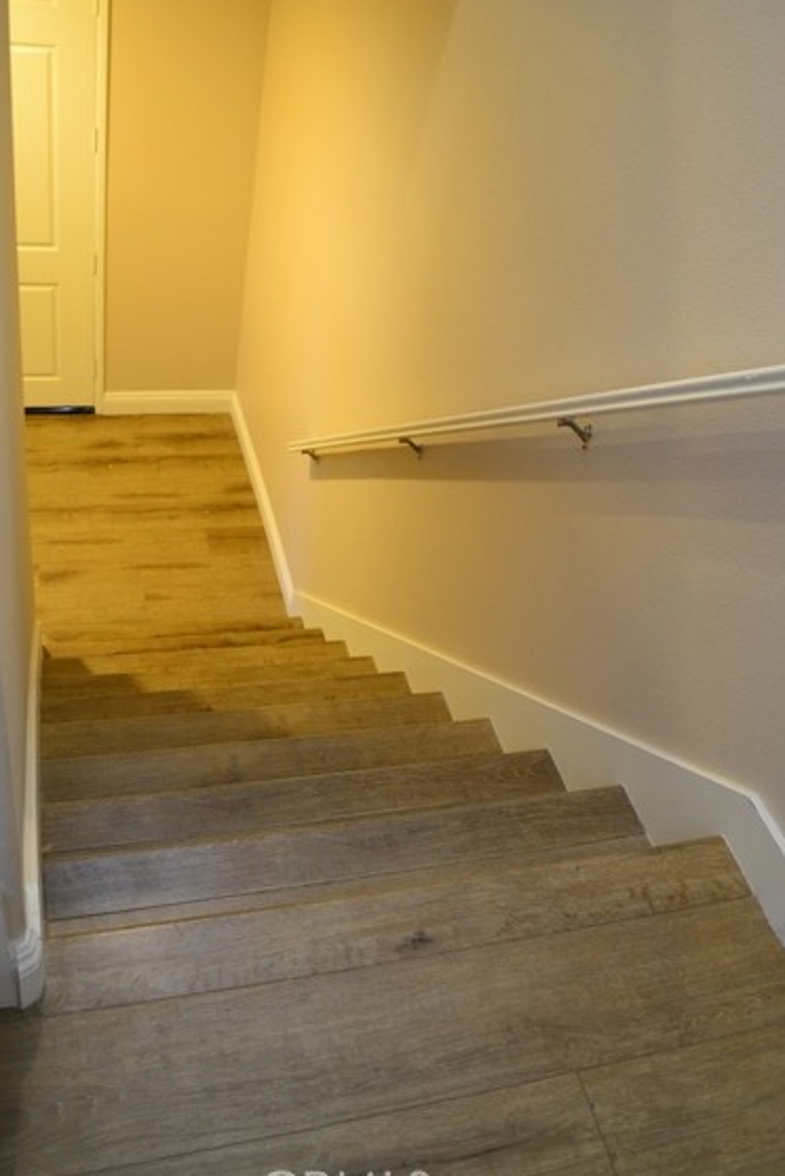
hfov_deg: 42.4
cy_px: 545
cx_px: 377
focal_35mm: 31
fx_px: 1013
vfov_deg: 60.2
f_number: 3.5
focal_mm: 18
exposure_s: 1/13
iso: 800
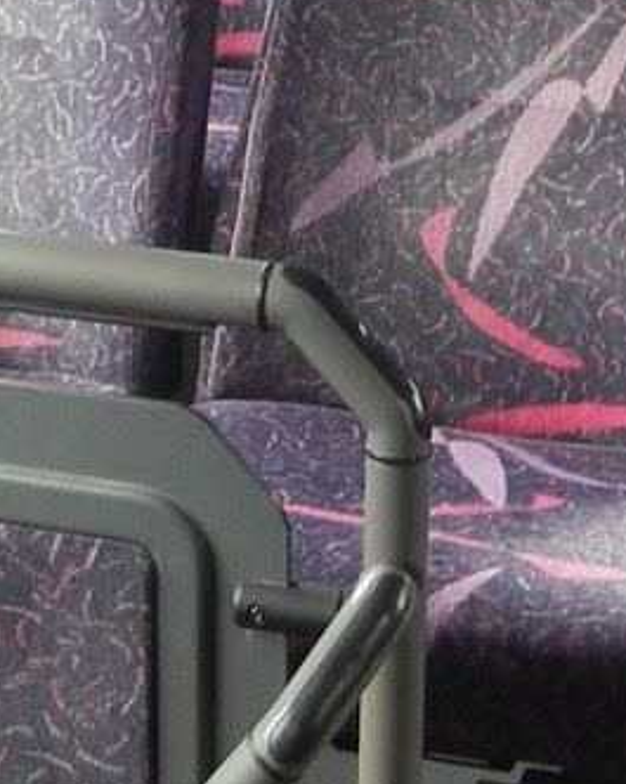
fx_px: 2621
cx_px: 850
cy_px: -260
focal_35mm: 113
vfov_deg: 16.1
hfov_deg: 13.1
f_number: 3.5
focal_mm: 5.4
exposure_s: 1/34.1
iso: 160
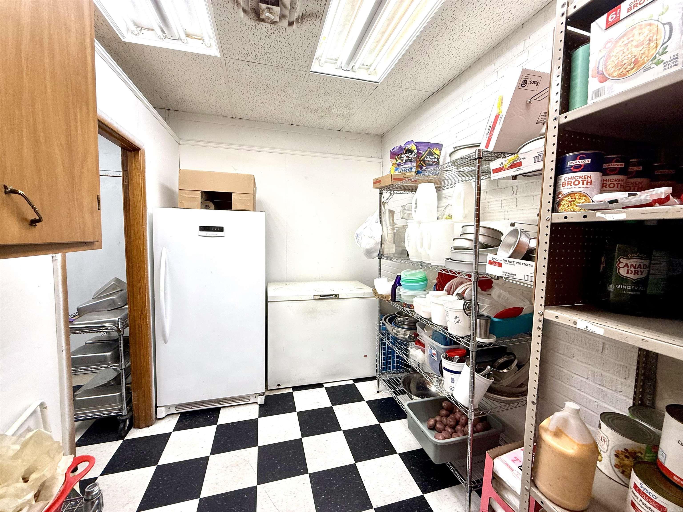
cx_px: 342
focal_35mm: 14
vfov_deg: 85.7
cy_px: 256
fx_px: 276
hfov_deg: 102.1
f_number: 2.2
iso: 80
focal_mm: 2.22
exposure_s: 1/120
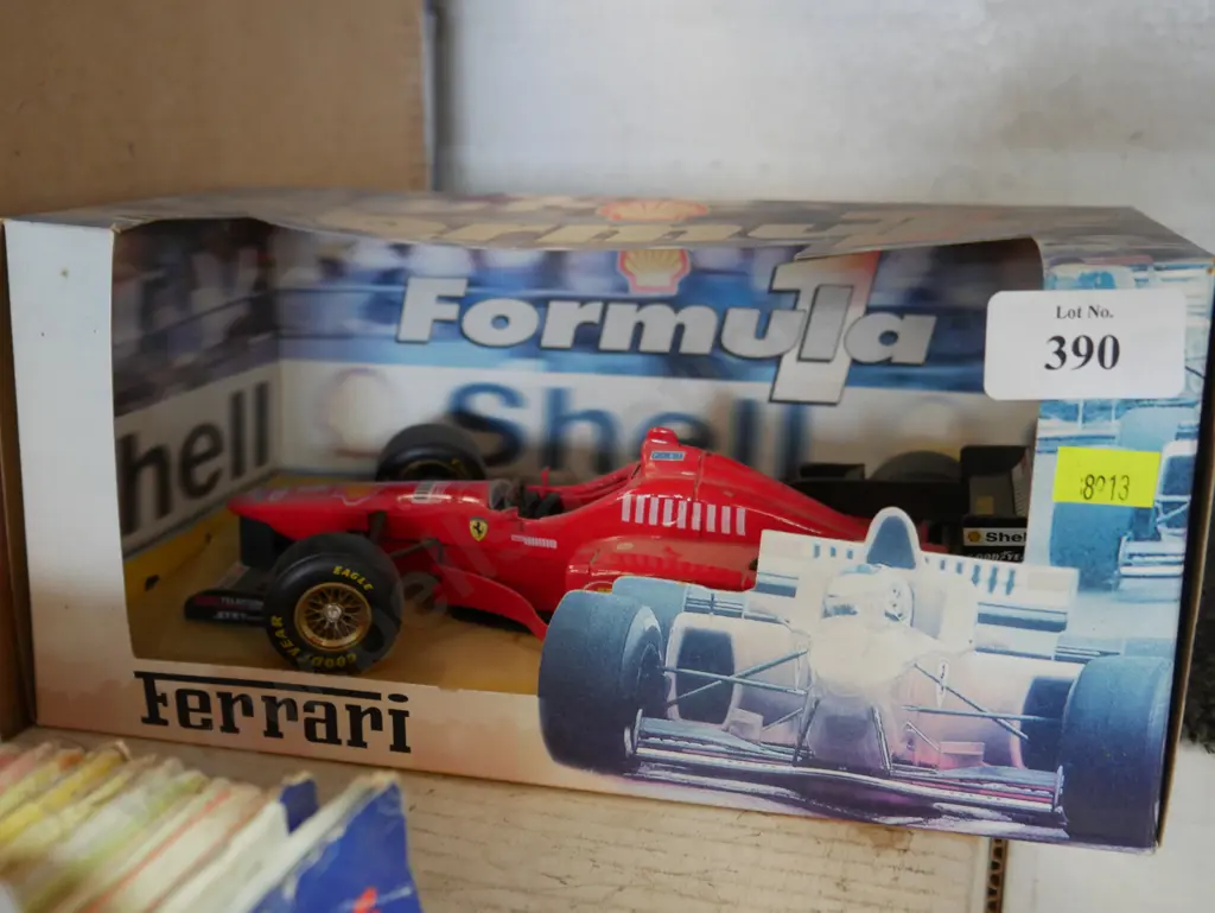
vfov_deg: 36.0
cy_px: 456
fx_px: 1405
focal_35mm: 40
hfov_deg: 46.8
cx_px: 608
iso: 2000
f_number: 4.5
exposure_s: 1/60
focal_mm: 20
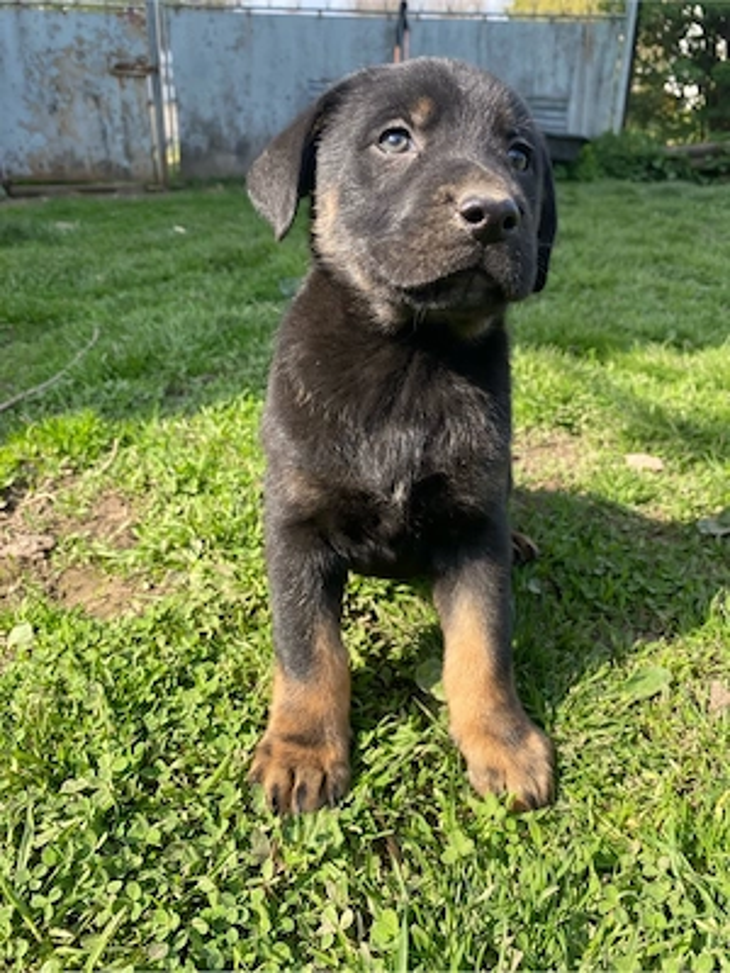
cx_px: 365
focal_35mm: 26
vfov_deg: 67.3
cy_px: 486
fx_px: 731
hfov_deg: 53.1
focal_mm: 4.25
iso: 32
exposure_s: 1/654
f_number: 1.8
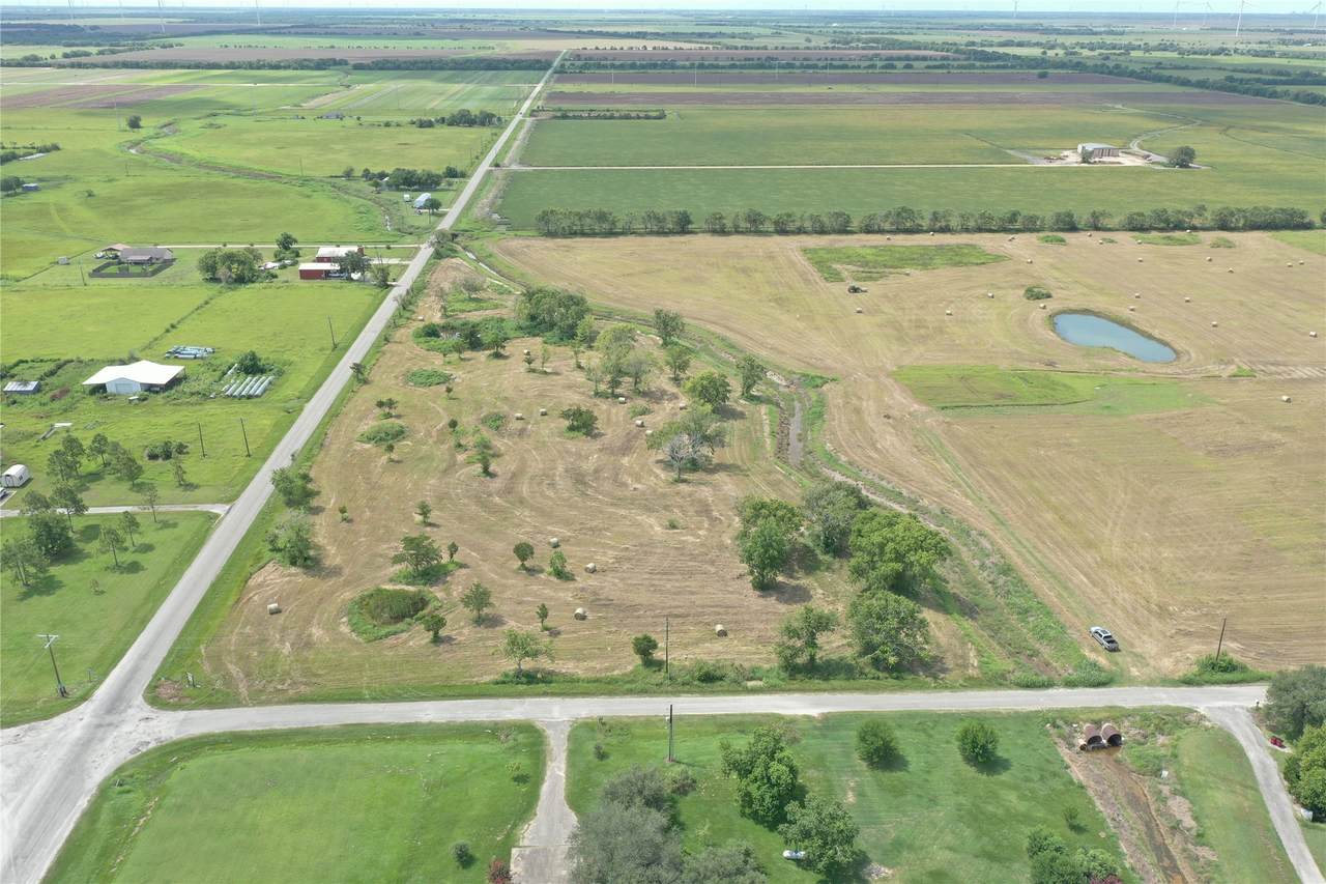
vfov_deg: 46.4
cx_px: 663
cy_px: 442
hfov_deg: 65.5
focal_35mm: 28
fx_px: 1031
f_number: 5
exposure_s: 1/240
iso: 100
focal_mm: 10.26
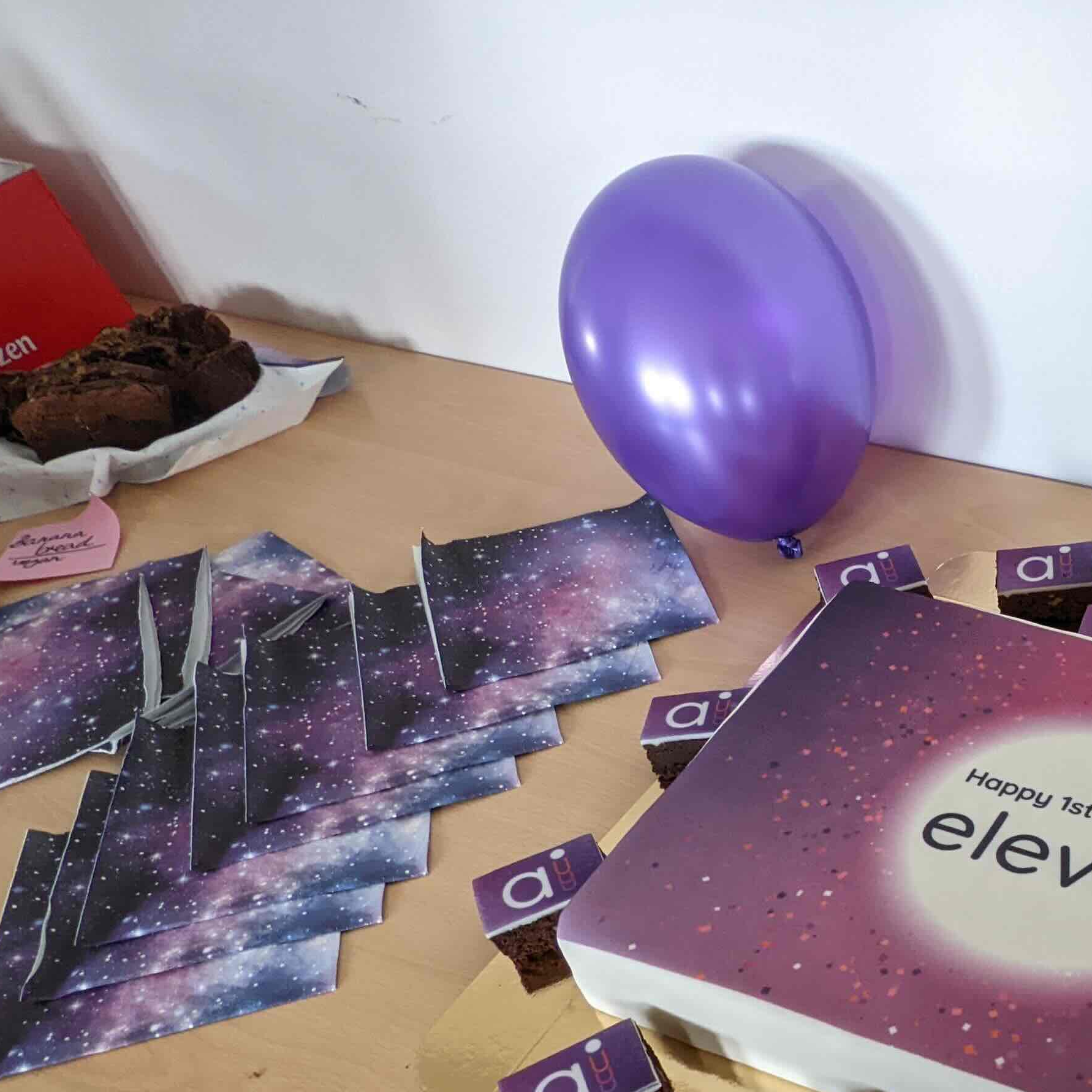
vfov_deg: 47.3
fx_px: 1142
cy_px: 925
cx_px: 1081
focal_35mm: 32
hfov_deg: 44.0
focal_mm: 2.22
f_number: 2.2
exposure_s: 1/41.6
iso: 163
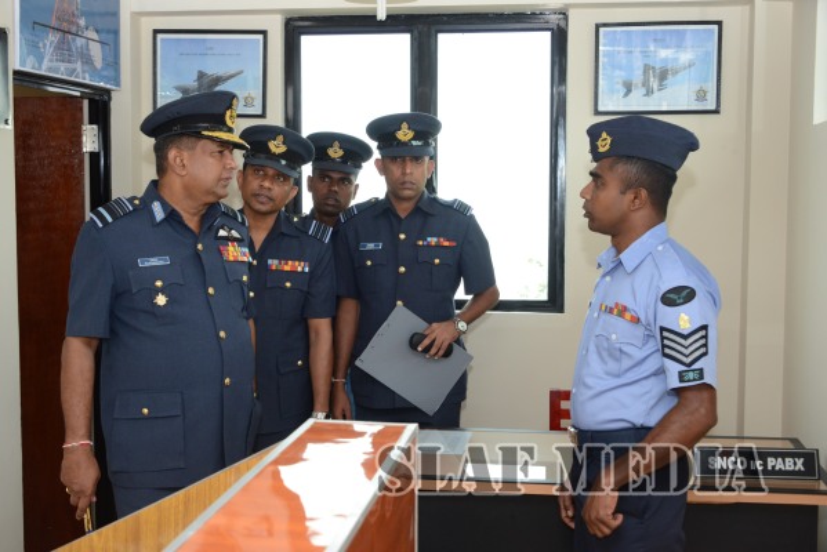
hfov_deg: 41.1
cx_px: 414
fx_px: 1103
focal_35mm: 48
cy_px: 276
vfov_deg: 28.1
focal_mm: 48
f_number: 8
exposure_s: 1/100
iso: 2000
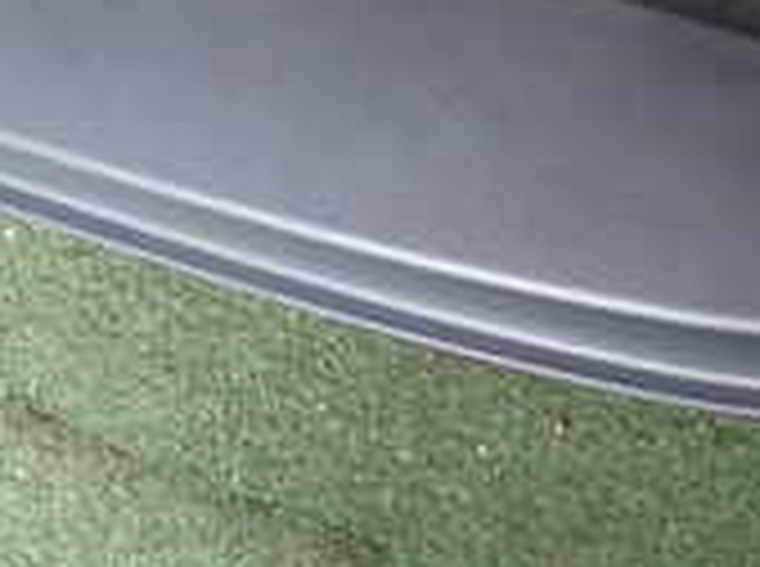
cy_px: -378
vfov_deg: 14.9
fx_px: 1950
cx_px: 697
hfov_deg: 21.5
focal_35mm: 89
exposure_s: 1/60
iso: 200
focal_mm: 4.5
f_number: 2
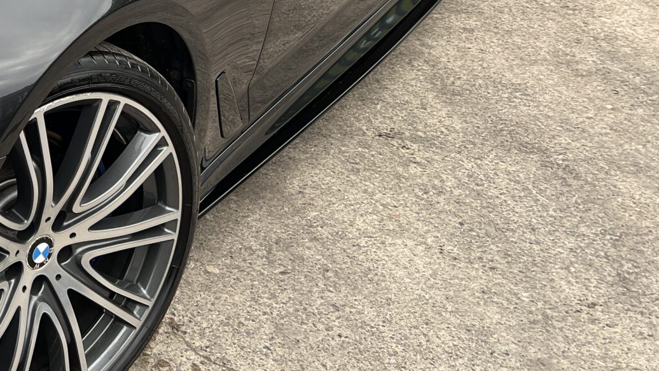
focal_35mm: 70
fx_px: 1223
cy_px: -13
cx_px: -146
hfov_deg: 26.5
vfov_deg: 16.8
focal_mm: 5.7
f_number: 1.5
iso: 50
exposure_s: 1/448
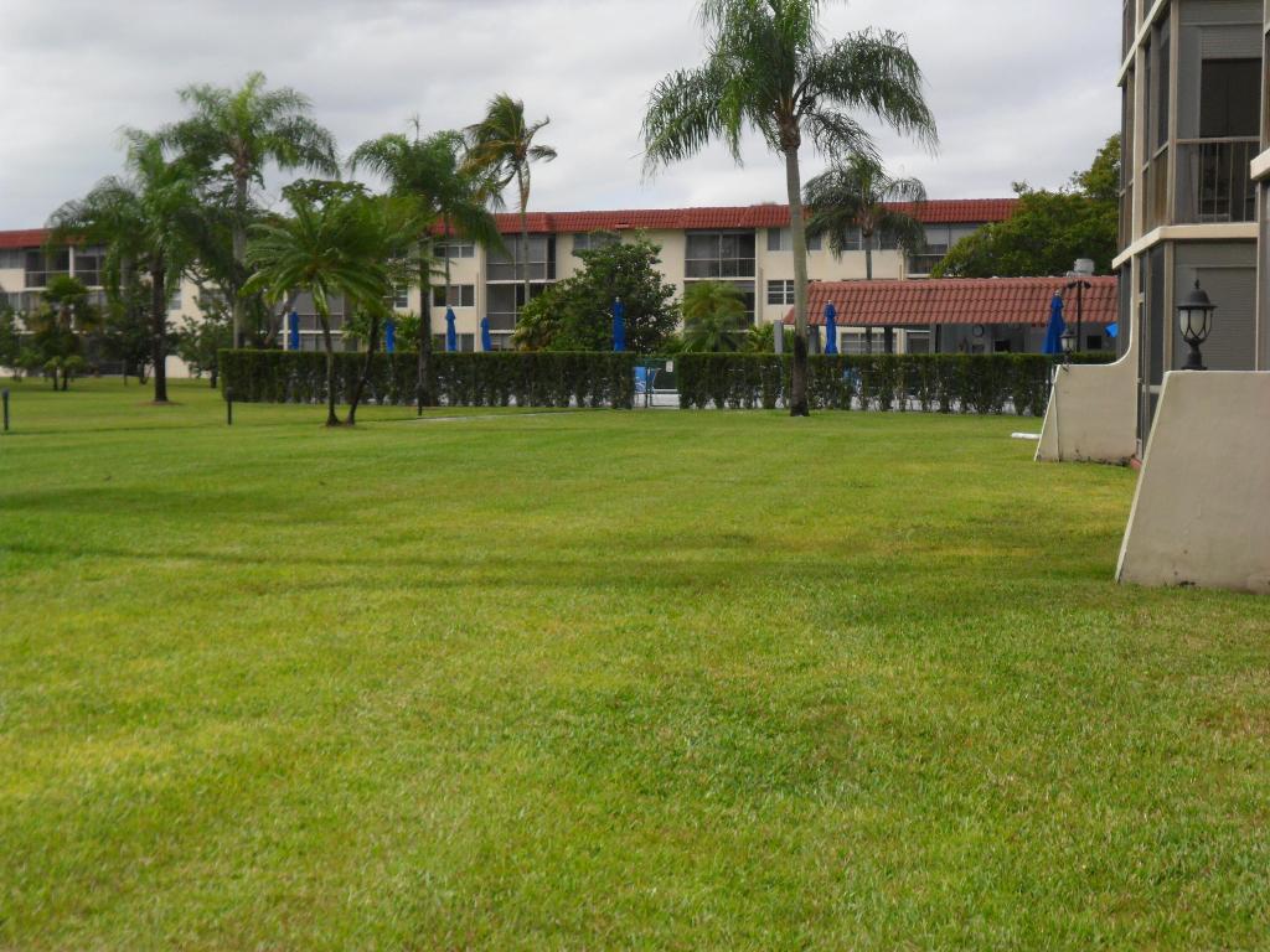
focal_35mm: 63
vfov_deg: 23.3
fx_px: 2311
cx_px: 635
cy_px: 476
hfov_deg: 30.7
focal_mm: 11.2
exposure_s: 1/500
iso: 100
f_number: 5.6
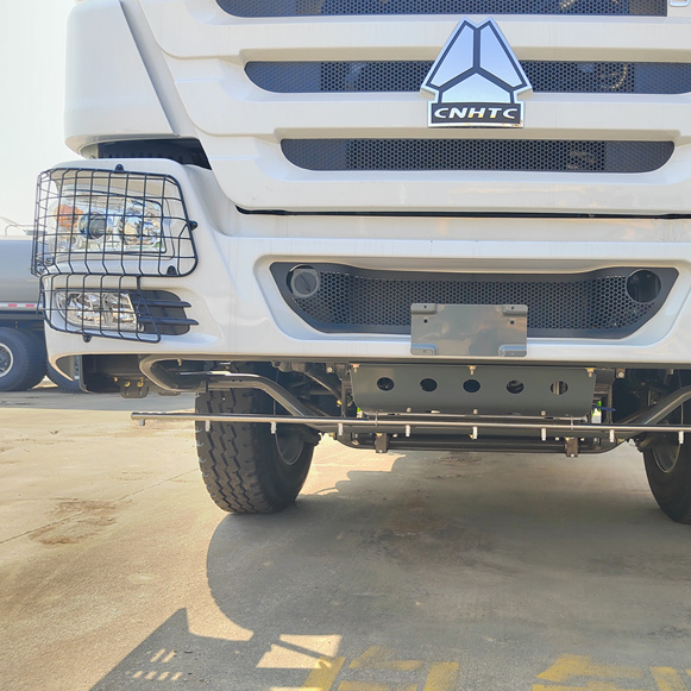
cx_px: 466
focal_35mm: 28
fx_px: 632
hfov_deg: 56.0
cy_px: 354
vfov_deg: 57.3
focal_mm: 5.52
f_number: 1.9
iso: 100
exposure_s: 1/241
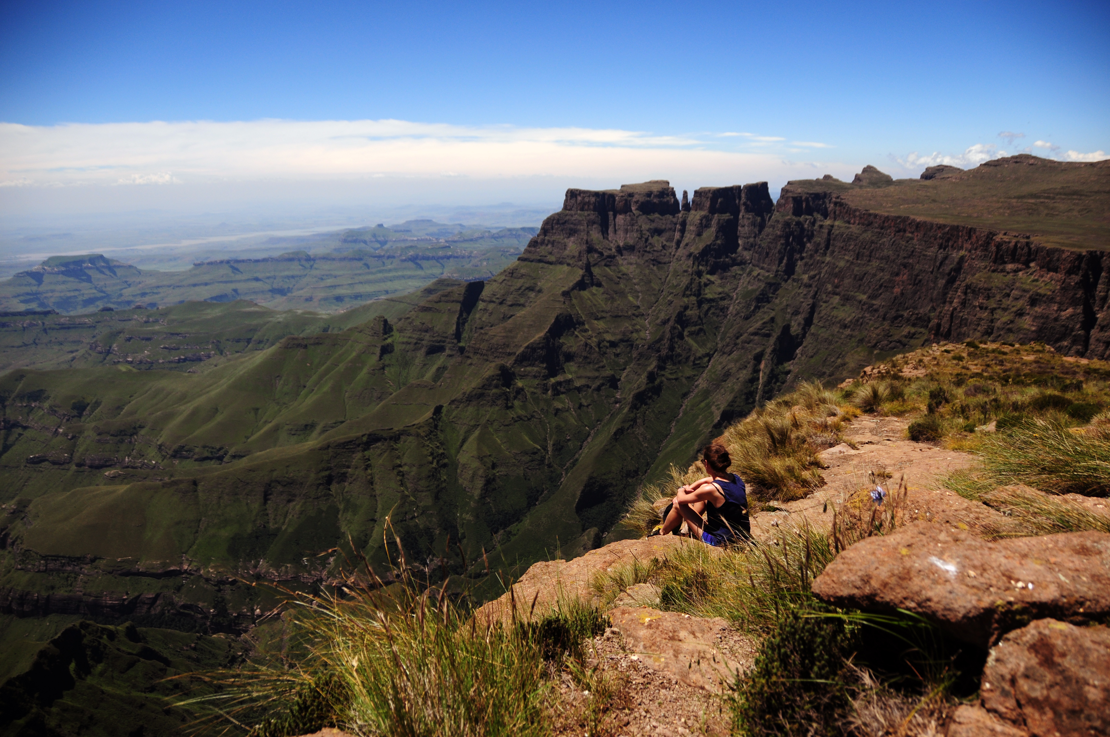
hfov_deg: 67.4
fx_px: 831
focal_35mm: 27
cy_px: 368
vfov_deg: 47.8
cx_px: 555
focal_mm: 18
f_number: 3.5
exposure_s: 1/3200
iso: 200
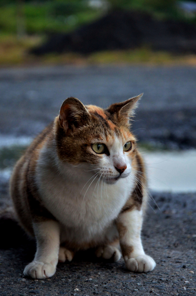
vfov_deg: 15.2
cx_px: 98
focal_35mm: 135
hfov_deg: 10.1
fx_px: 1108
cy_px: 148
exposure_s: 1/160
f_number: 5.6
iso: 1000
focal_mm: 90
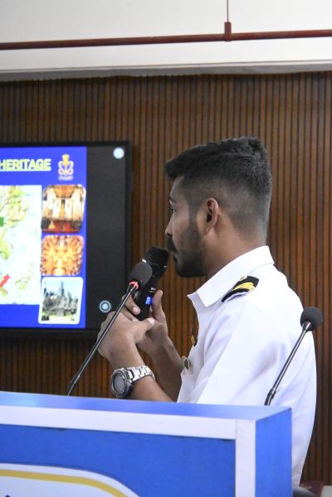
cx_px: 166
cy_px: 248
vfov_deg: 27.0
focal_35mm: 75
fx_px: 1037
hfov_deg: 18.2
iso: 25600
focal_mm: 50
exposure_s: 1/500
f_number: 6.3
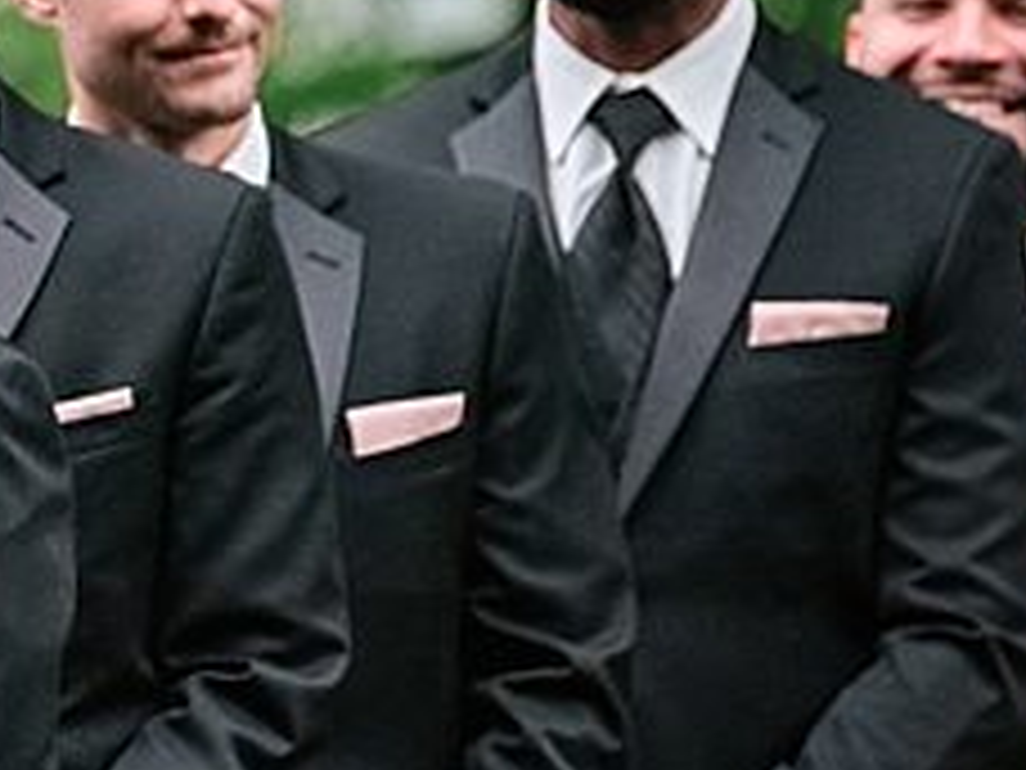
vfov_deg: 2.3
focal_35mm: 634
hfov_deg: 3.1
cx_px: -684
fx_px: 18791
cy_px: -97
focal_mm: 160
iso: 1000
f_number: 2.8
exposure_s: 1/250
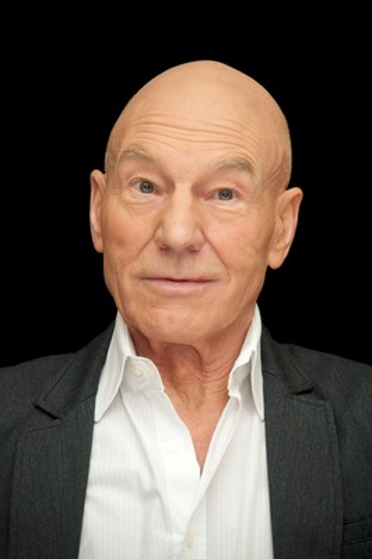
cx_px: 186
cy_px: 280
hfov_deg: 4.6
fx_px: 4658
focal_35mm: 300
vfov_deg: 6.9
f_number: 5.6
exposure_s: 1/60
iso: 800
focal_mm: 300
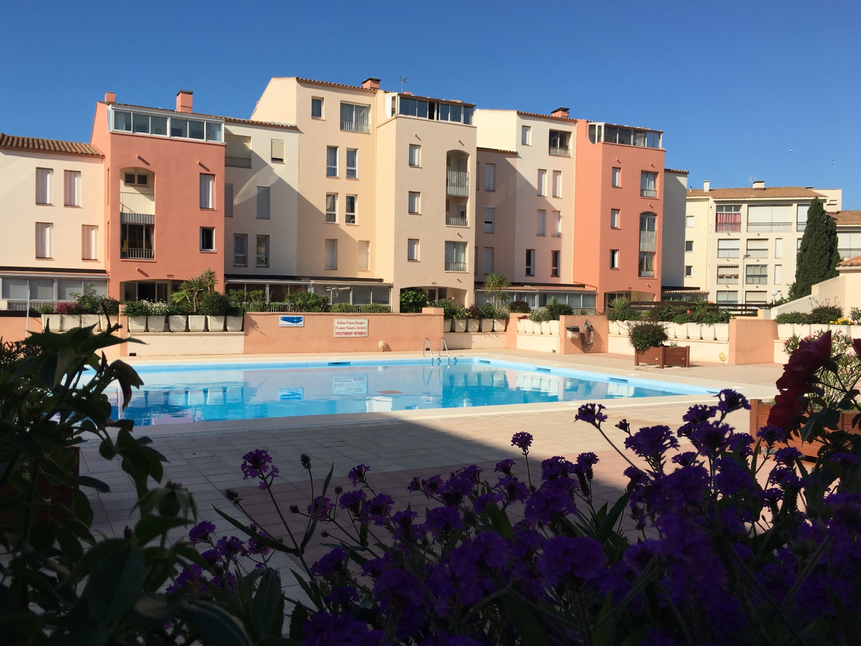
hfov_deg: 60.0
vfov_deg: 46.8
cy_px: 326
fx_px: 746
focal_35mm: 30
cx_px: 419
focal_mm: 4.15
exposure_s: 1/2262
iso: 25
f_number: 2.2
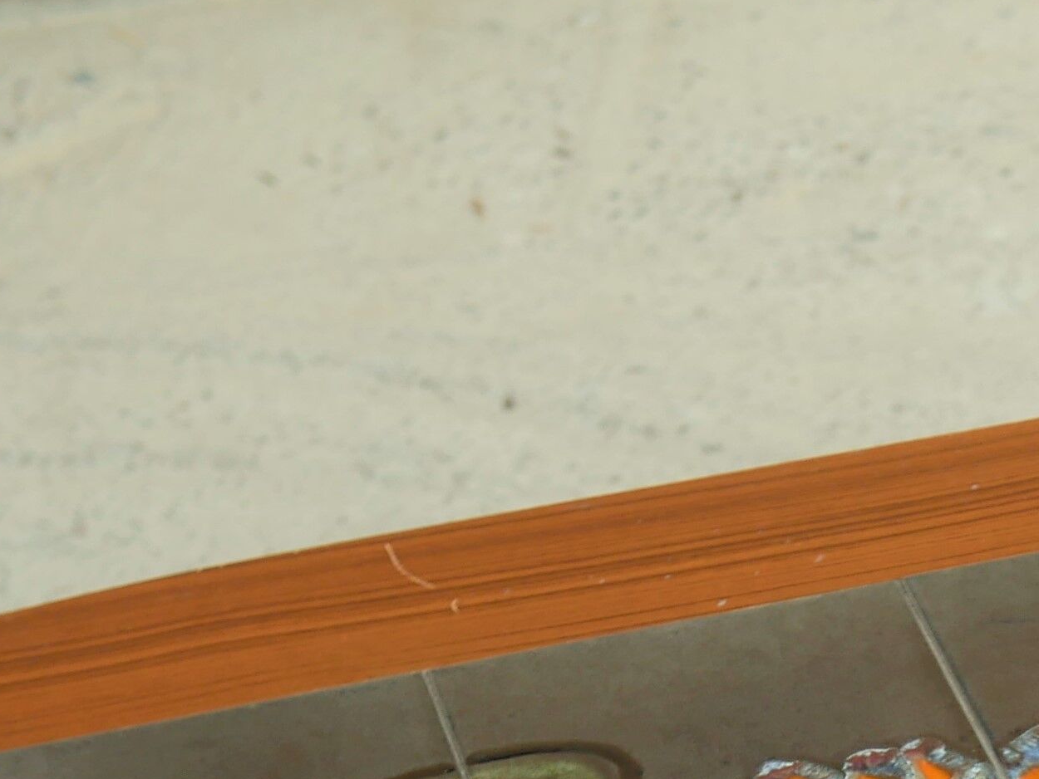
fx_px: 4413
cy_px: 1277
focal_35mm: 147
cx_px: 1205
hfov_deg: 13.1
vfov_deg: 9.7
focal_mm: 20
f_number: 2.8
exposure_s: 1/320
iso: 200
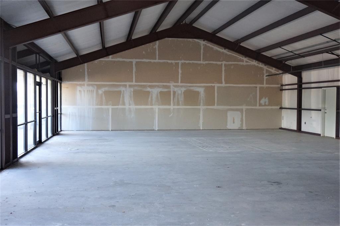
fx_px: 340
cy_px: 113
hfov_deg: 53.2
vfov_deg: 36.8
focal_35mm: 36
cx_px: 170
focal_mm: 24
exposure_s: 1/160
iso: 800
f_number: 4.5
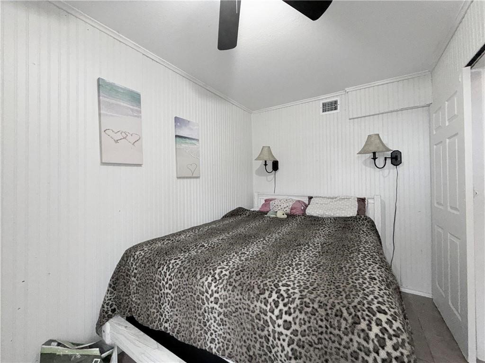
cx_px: 242
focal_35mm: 14
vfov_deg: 85.7
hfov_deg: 102.1
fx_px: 196
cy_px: 182
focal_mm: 2.22
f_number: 2.2
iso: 200
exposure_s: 1/102
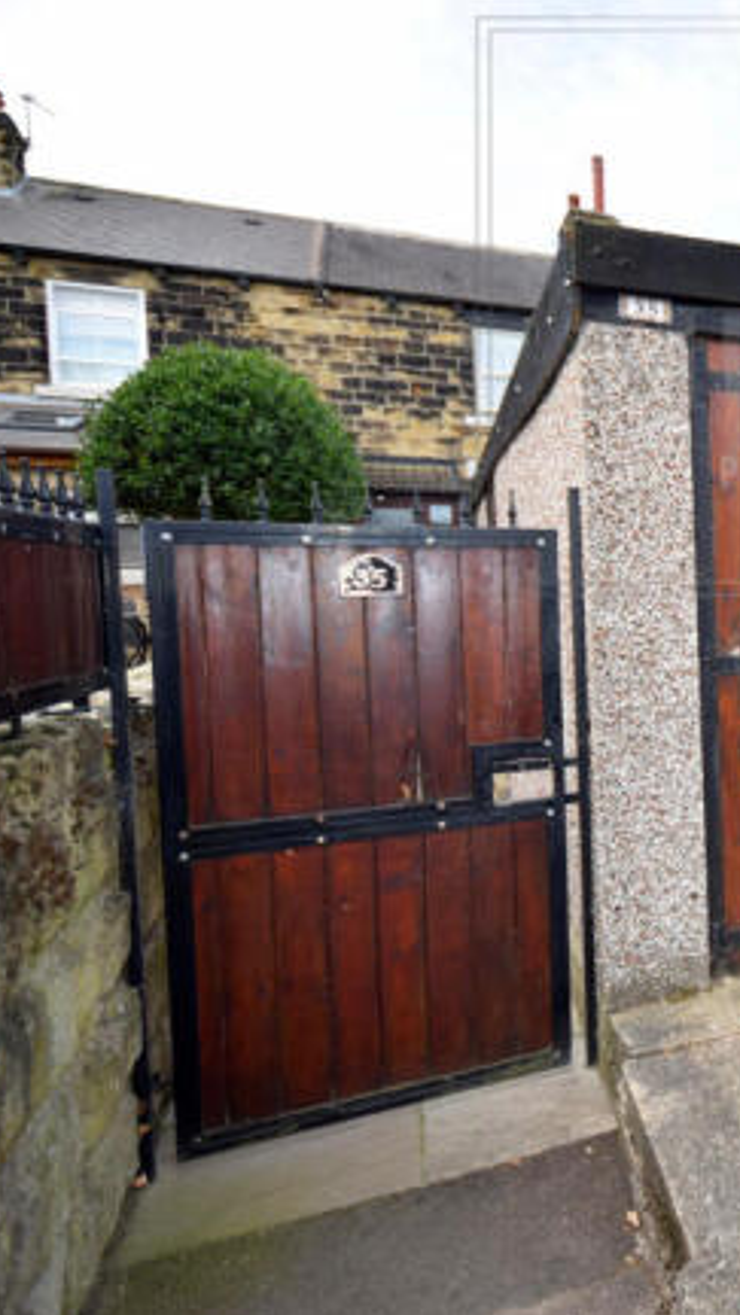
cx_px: 906
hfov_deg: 33.6
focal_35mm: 27
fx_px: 956
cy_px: 659
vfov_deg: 69.1
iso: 100
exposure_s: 1/125
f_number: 5.6
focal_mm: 11.5
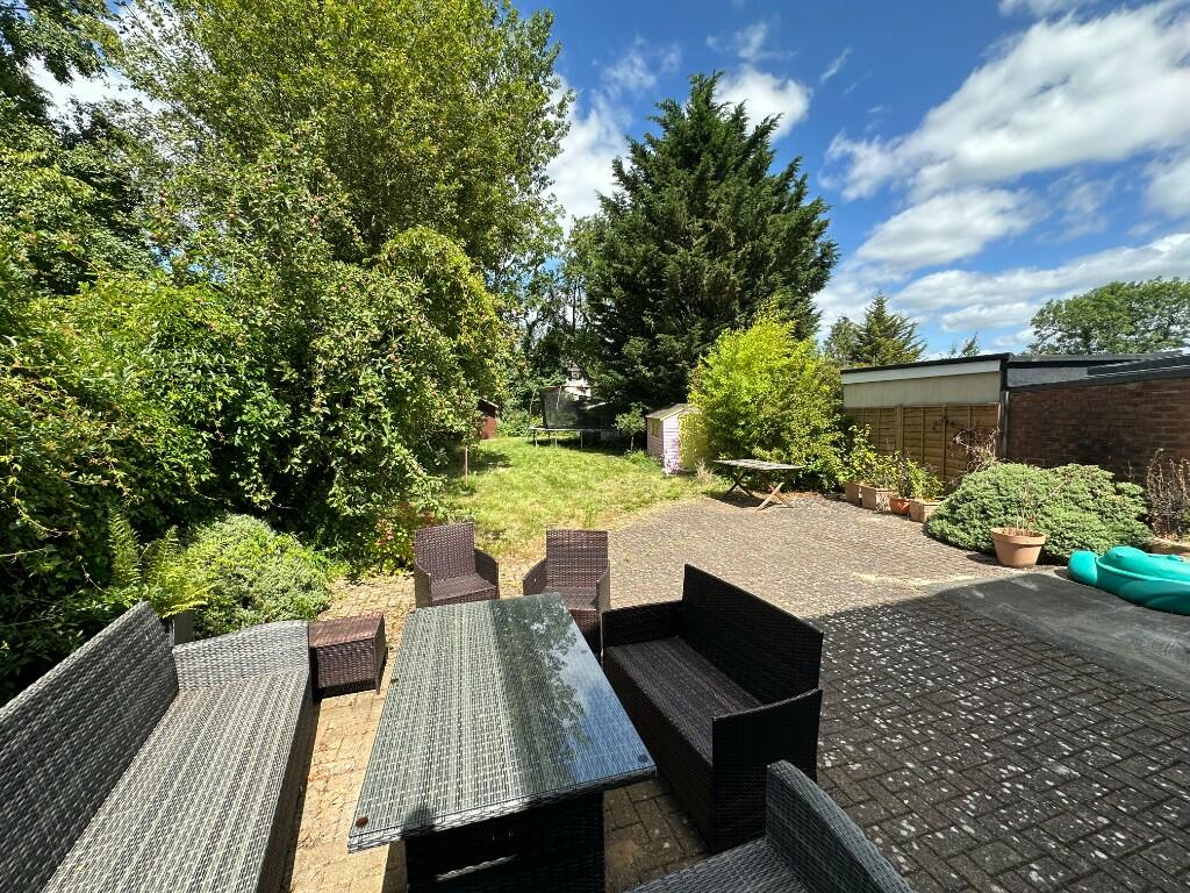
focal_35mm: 14
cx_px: 595
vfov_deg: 85.7
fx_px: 481
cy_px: 446
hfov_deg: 102.1
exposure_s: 1/868
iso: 50
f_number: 2.2
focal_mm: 2.22
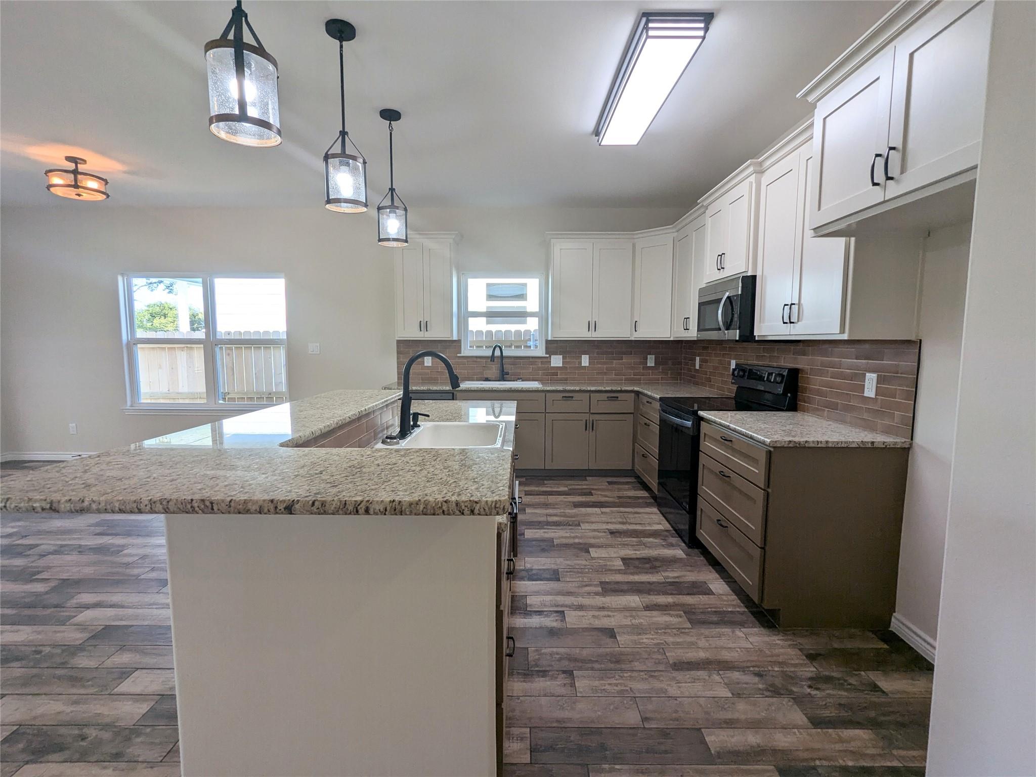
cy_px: 388
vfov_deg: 78.1
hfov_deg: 94.5
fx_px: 479
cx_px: 518
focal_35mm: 16
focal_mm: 2.35
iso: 62
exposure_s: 1/143
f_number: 2.2
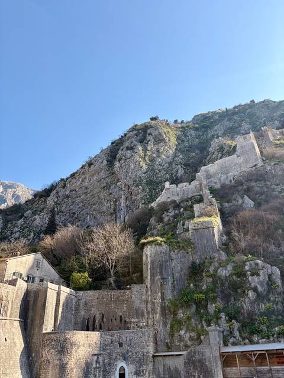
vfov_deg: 67.3
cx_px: 142
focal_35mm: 26
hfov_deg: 53.1
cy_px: 189
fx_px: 284
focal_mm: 5.96
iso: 50
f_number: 1.6
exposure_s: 1/1706
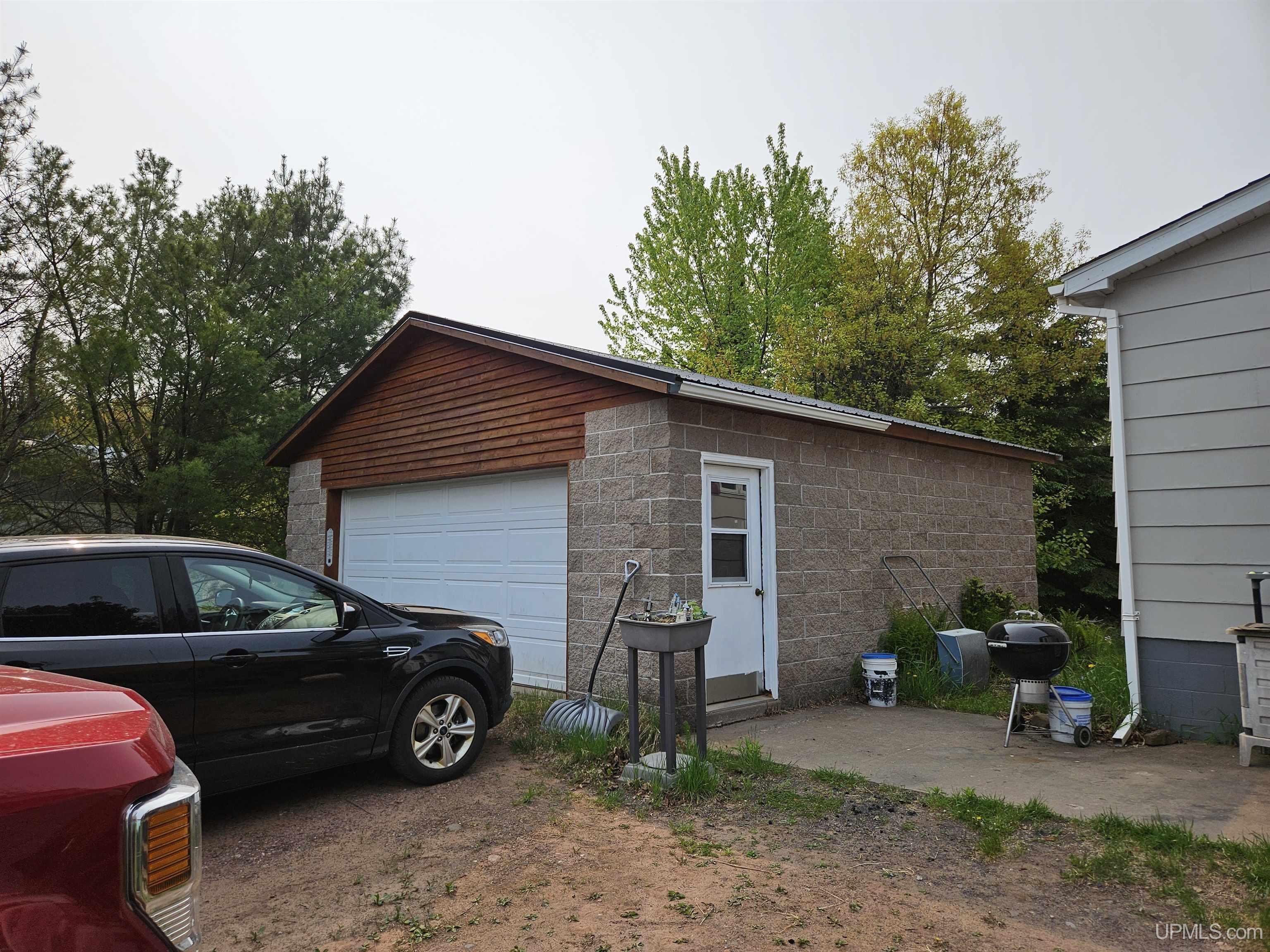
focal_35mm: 23
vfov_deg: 58.9
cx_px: 635
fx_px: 844
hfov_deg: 73.9
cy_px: 476
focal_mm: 5.4
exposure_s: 1/2186
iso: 25
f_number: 1.8
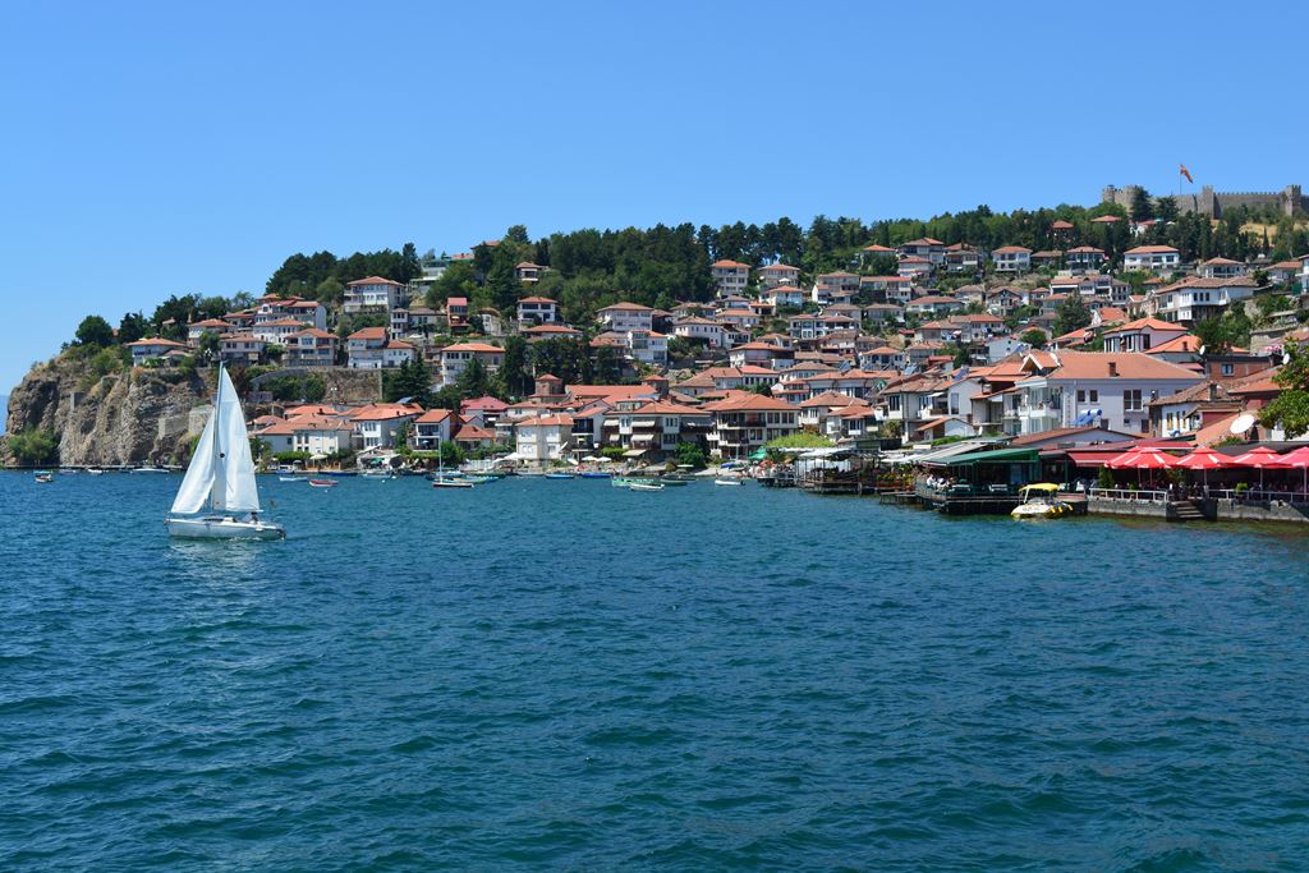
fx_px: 1691
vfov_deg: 29.0
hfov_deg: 42.3
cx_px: 654
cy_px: 436
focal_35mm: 46
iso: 200
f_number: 9
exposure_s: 1/500
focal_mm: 31
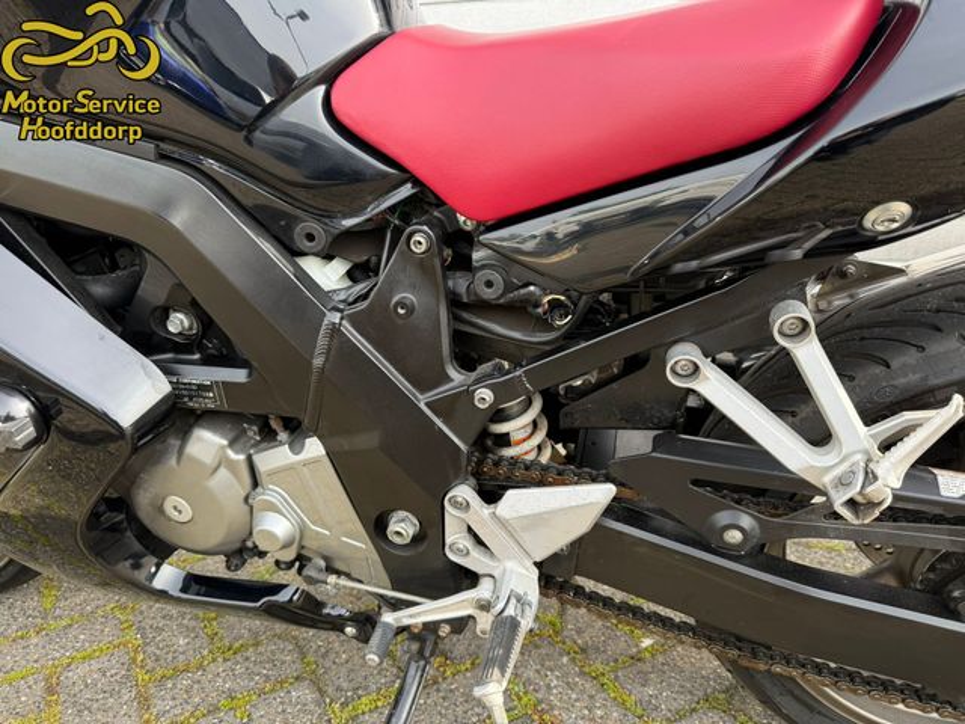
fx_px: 669
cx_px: 482
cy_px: 362
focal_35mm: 24
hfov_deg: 71.6
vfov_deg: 56.8
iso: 100
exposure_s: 1/456
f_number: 1.78
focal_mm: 6.76
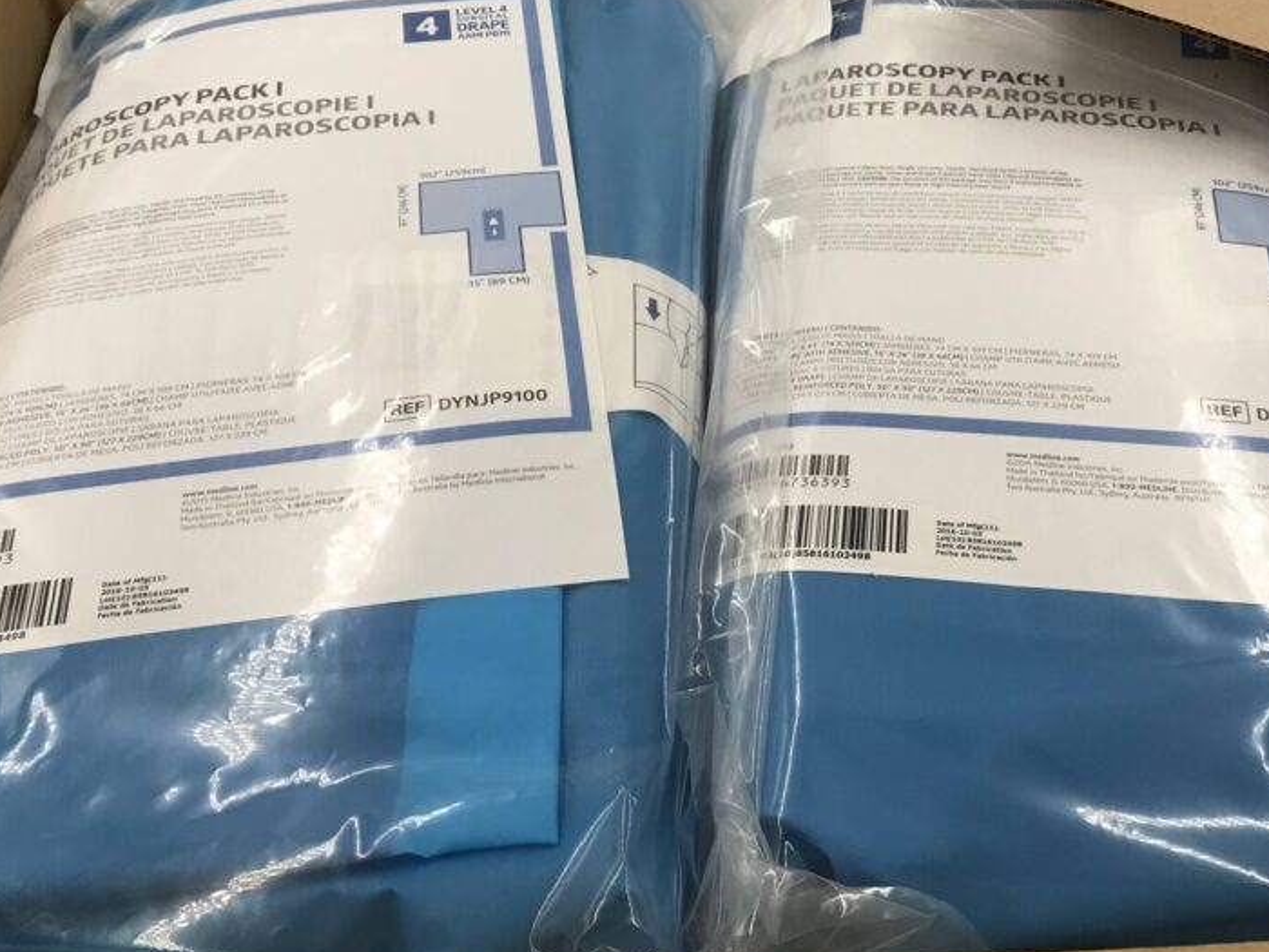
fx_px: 1466
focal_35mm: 40
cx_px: 723
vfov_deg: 35.7
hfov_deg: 46.7
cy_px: 350
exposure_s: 1/40
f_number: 1.8
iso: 25
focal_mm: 3.99
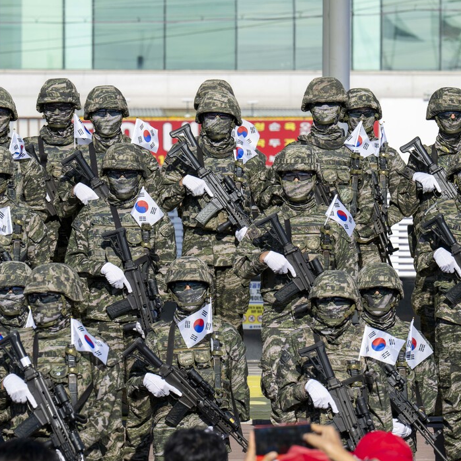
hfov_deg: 6.7
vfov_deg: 6.7
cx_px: 213
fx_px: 3963
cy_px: 236
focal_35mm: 263
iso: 72
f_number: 8
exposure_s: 1/250
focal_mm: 200
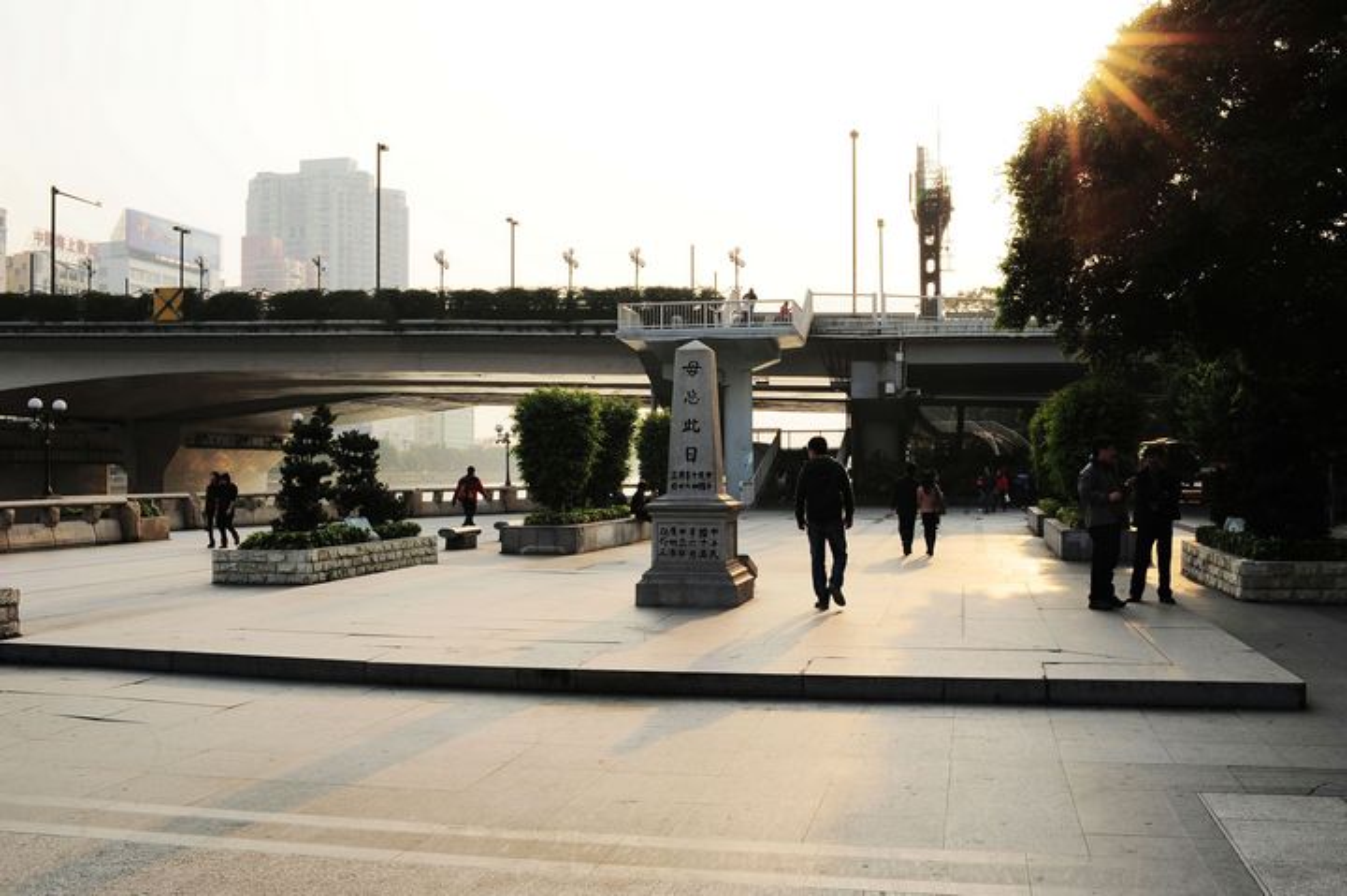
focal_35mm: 35
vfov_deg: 37.8
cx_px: 674
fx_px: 1309
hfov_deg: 54.5
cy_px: 448
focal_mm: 35
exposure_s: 1/200
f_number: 16
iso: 500
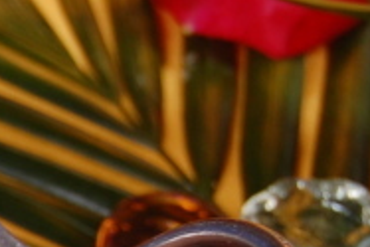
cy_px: 467
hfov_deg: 5.3
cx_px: -639
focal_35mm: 369
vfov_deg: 3.7
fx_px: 3793
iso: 200
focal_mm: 45
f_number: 8
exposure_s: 1/20
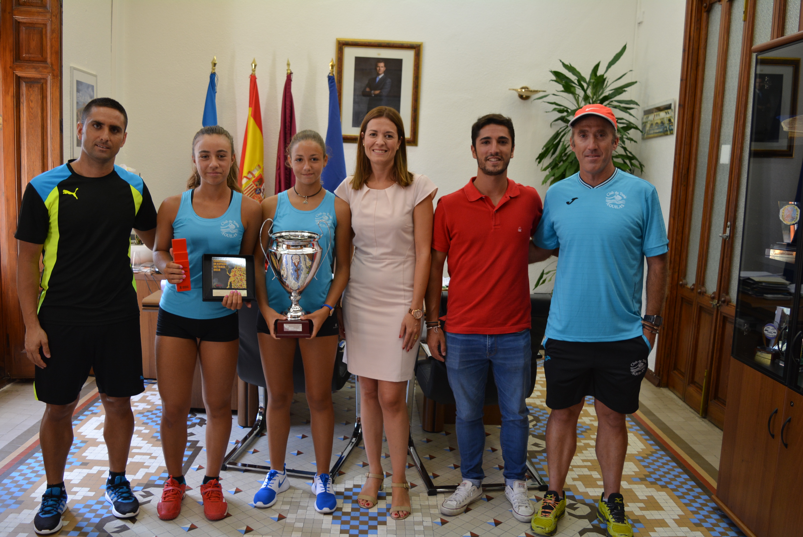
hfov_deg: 59.5
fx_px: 703
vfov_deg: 41.8
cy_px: 268
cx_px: 402
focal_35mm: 32
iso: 400
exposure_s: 1/80
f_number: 4.5
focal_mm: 21
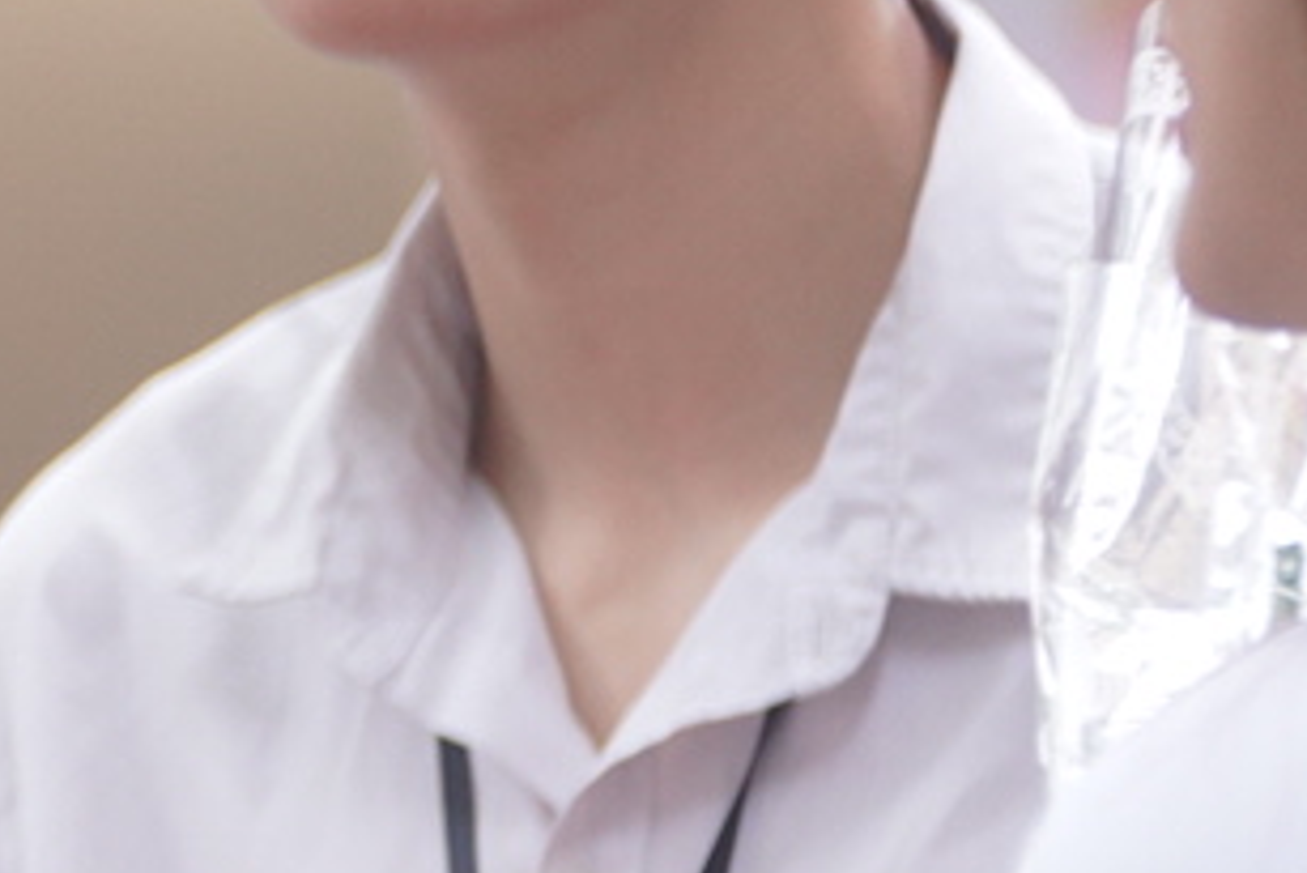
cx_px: -1345
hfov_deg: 1.7
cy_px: 673
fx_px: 44203
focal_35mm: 1217
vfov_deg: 1.1
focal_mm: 154
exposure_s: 1/125
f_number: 2.8
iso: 640
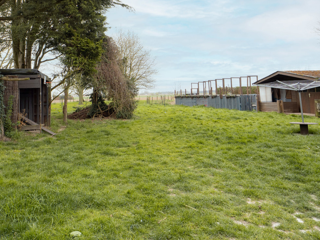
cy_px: 69
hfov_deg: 66.4
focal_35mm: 26
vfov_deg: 51.4
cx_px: 122
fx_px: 240
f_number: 4.5
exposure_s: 1/200
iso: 200
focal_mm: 8
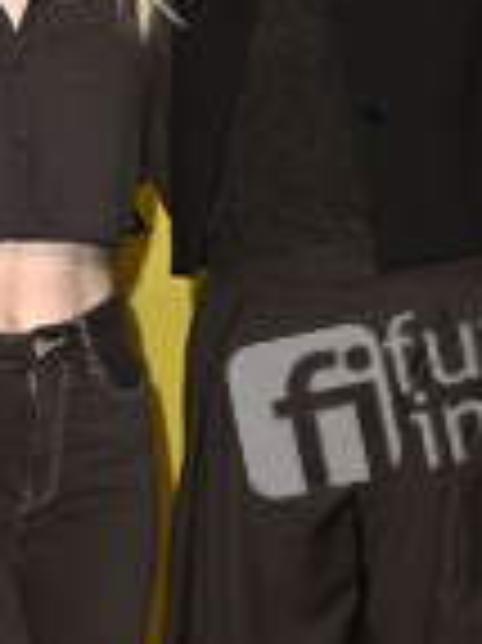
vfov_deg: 11.3
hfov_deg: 8.4
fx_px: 3254
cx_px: 50
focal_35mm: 175
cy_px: 167
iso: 800
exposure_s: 1/250
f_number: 5.6
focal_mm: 65
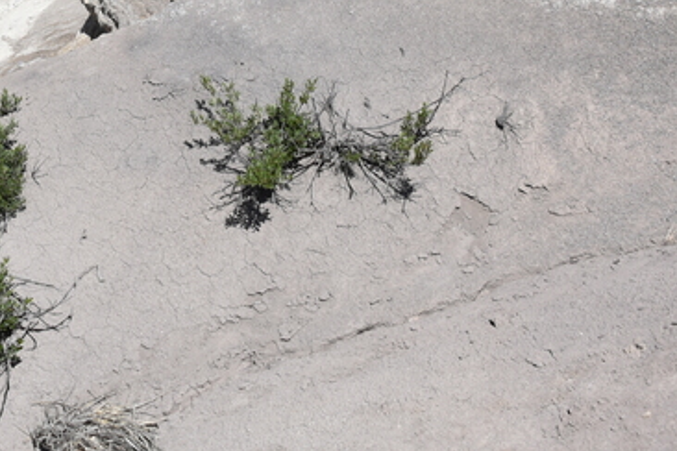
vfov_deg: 13.3
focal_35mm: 98
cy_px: -176
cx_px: 59
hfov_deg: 20.4
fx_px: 1843
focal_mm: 28
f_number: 9
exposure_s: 1/320
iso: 100
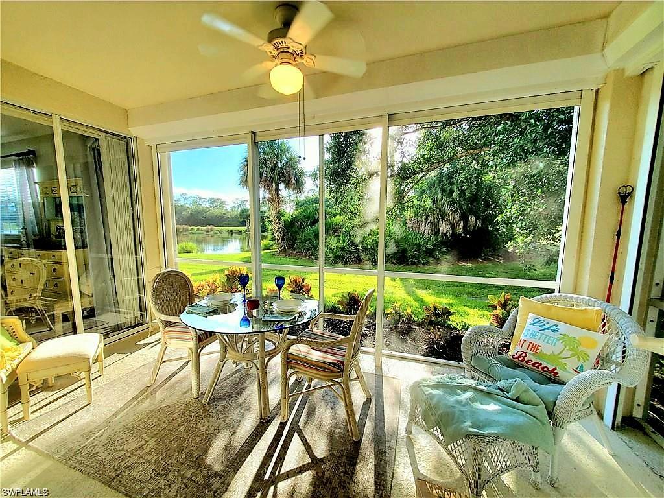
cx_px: 332
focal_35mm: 13
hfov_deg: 106.2
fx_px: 249
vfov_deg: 89.9
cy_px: 249
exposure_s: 1/182
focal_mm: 1.8
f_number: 2.2
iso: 50
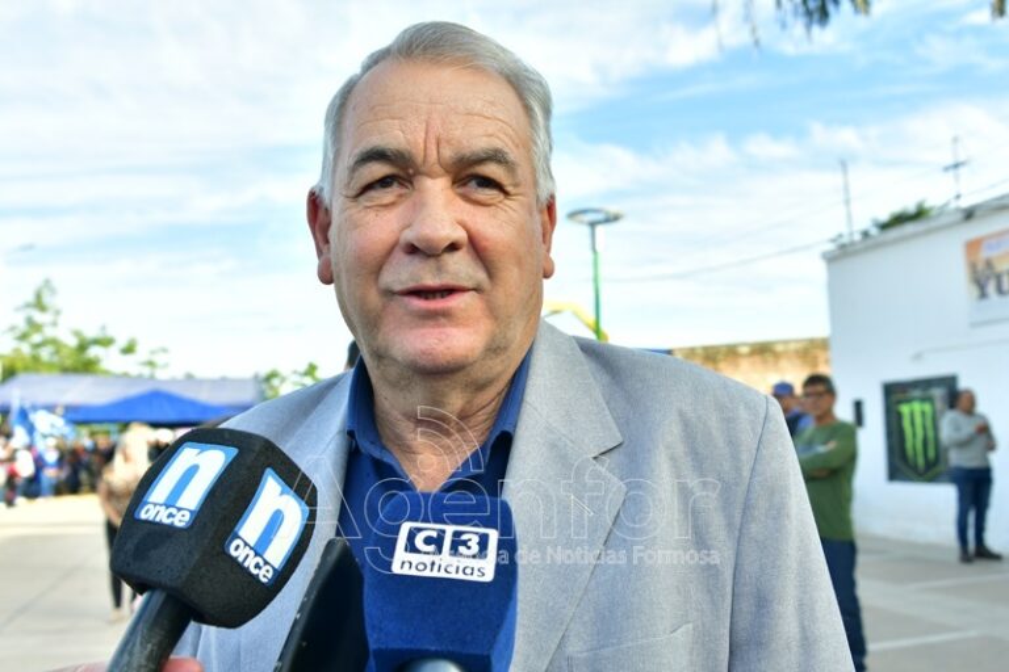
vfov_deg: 41.1
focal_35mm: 32
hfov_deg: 58.7
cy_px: 336
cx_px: 504
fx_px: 897
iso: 200
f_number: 5.6
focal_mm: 32
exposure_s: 1/250
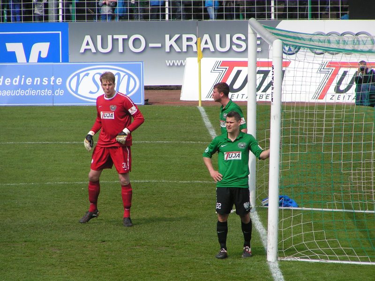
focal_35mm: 380
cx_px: 188
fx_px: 4117
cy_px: 140
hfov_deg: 5.2
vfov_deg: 3.9
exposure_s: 1/800
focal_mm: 58
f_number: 5
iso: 50
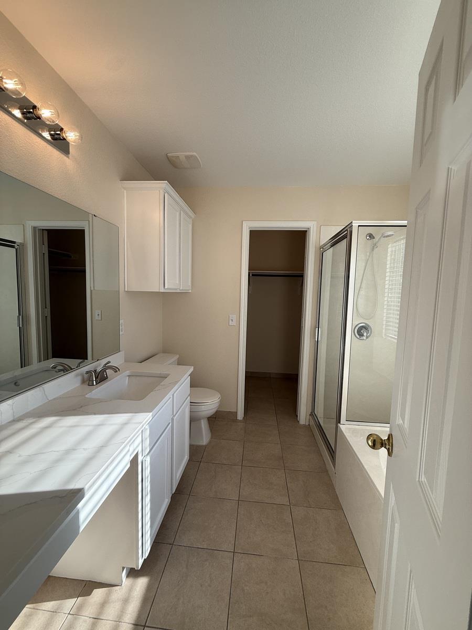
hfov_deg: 85.7
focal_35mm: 14
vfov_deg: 102.1
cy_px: 315
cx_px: 236
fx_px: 255
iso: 64
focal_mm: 2.22
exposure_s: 1/308
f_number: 2.2
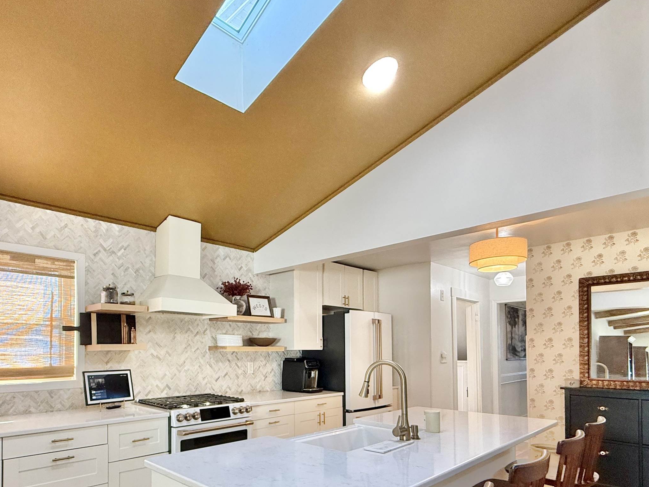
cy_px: 361
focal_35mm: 21
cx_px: 246
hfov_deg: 77.7
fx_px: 394
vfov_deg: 60.2
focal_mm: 2.22
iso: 200
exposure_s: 1/120
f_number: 2.2
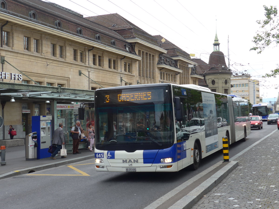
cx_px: 140
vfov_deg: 29.7
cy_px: 104
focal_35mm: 49
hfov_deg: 38.9
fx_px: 395
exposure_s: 1/320
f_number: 3.2
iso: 80
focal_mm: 10.1
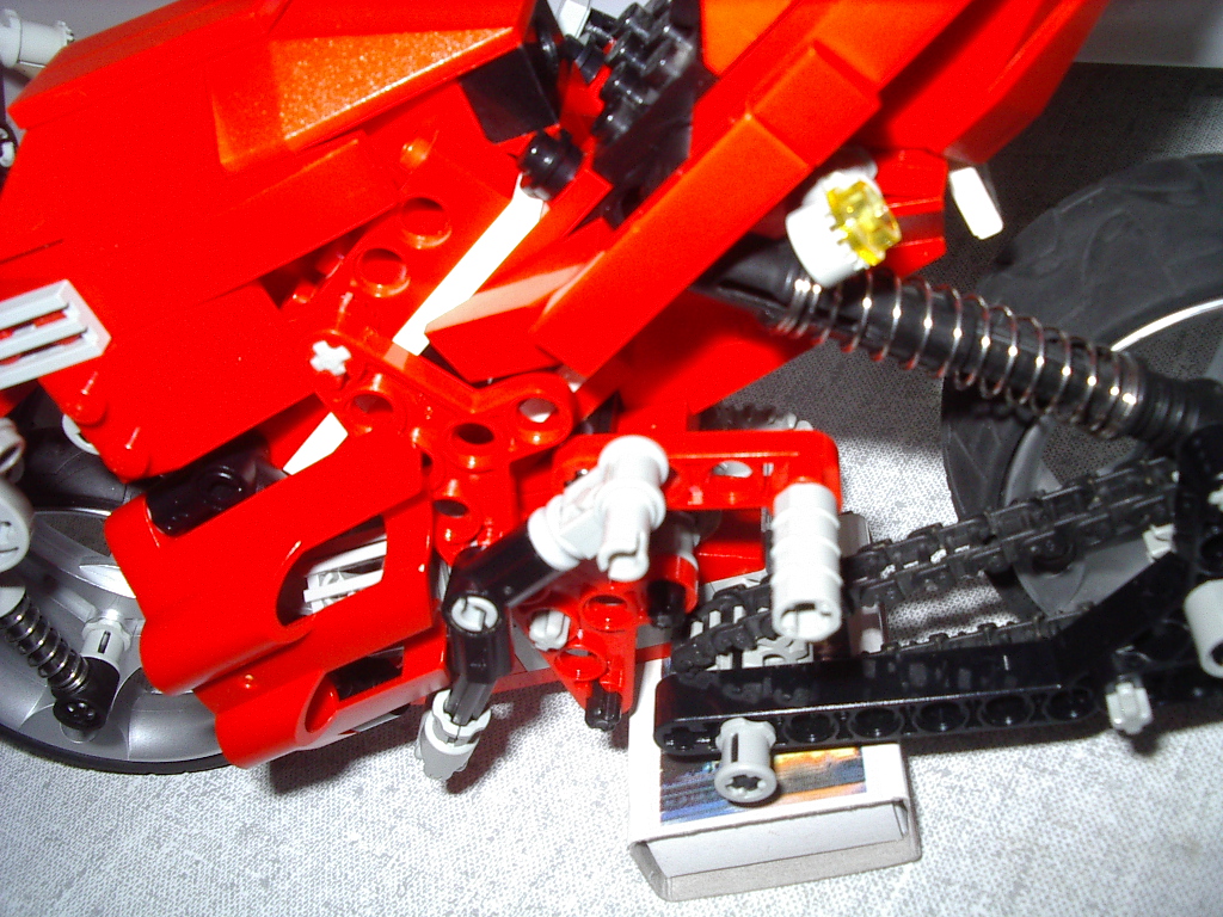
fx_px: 1343
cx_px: 612
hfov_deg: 49.0
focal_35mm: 38
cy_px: 458
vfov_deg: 37.7
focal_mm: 5.8
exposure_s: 1/60
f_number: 4.8
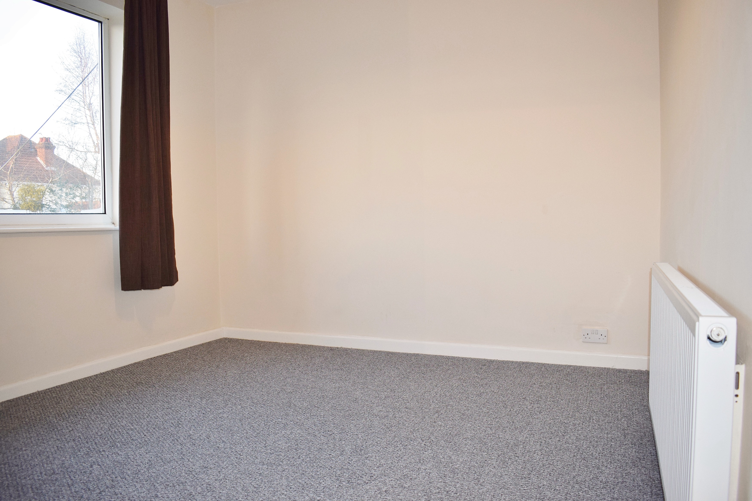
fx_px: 564
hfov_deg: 67.4
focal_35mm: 27
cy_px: 250
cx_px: 376
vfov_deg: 47.9
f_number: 5
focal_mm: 18
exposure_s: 1/100
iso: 800
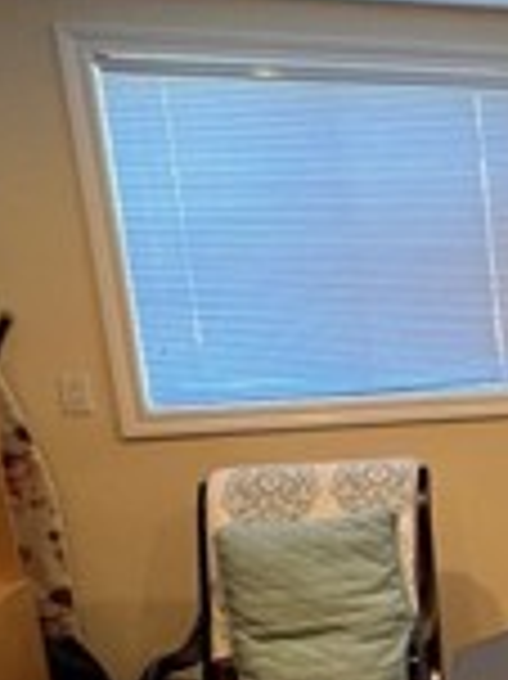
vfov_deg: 34.0
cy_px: 536
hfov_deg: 19.0
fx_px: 1078
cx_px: 953
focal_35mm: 55
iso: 160
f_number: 1.8
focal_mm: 1.57
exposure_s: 1/60
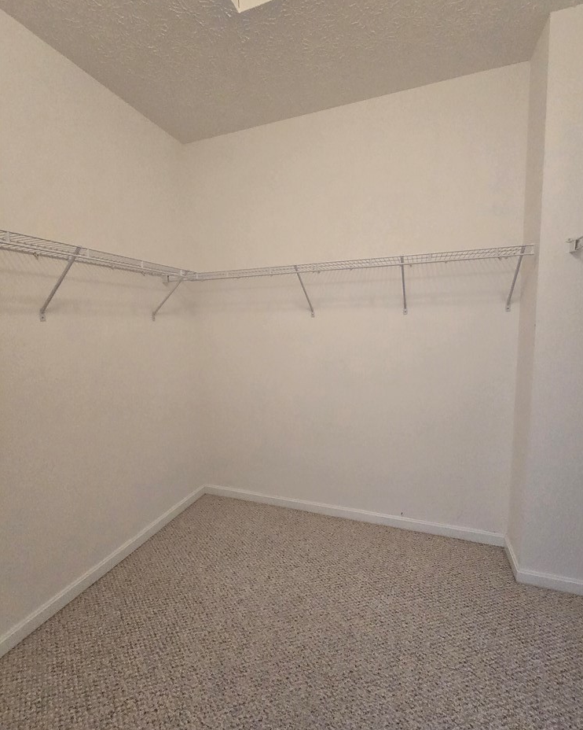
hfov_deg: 87.9
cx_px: 300
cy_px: 358
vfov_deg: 100.7
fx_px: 302
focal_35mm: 14
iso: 500
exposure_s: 1/60
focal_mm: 2.2
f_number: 2.2
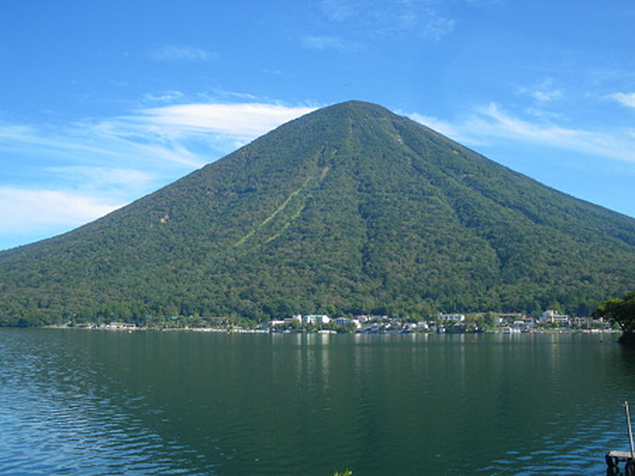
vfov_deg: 39.6
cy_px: 238
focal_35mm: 36
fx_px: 660
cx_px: 318
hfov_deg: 51.4
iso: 64
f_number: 5.4
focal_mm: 6.3
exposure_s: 1/160
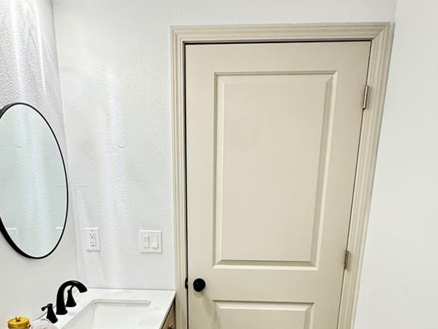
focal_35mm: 30
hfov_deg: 59.9
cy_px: 289
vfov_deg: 43.2
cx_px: 200
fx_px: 380
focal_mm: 2.22
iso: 400
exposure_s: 1/60
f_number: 2.2
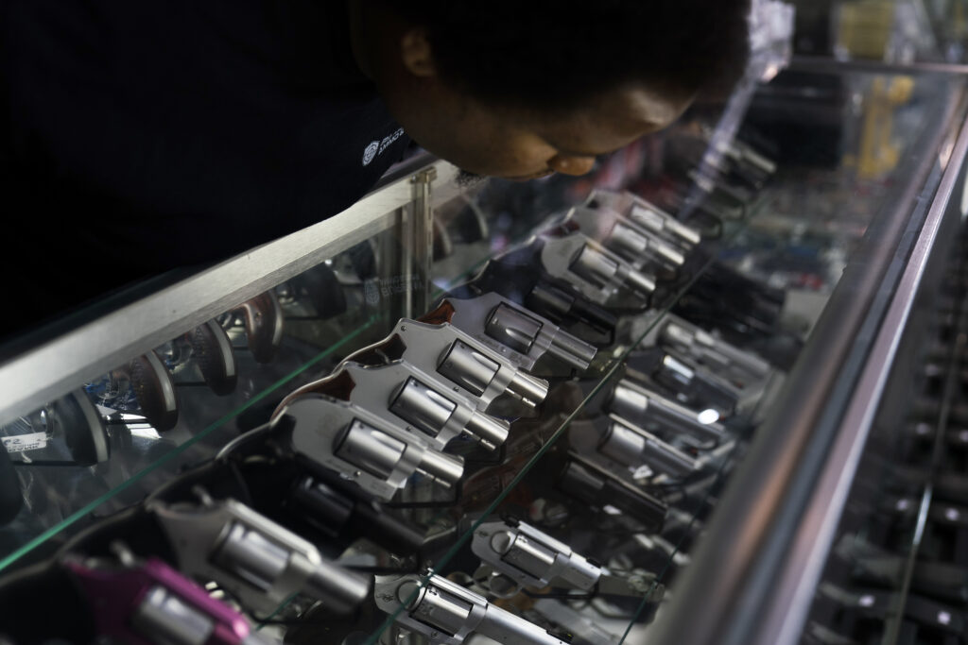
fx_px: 1237
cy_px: 322
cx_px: 484
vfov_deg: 29.3
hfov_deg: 42.7
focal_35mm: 46
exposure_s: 1/125
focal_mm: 46
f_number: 2.8
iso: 400
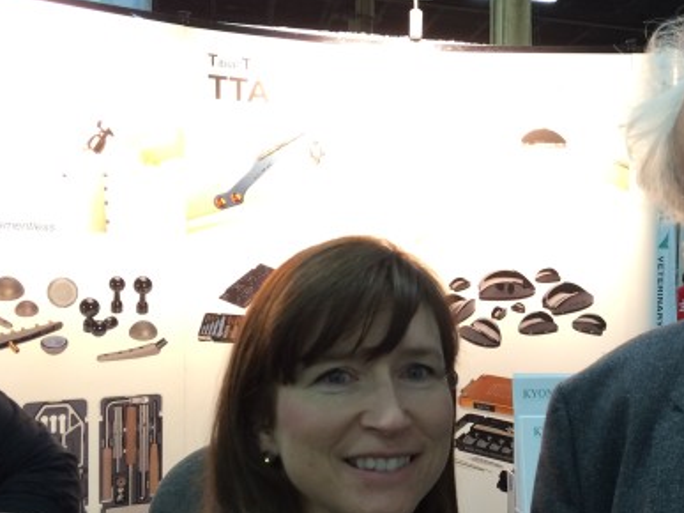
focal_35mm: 55
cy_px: 314
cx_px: 589
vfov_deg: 26.5
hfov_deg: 33.5
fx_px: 1086
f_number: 2.2
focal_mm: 4.12
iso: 80
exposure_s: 1/30
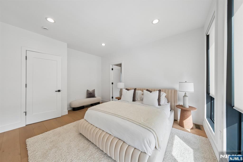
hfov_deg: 112.6
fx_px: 81
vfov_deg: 90.0
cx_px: 122
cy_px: 81
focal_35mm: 12
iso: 125
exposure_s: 1/30
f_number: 8
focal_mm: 8
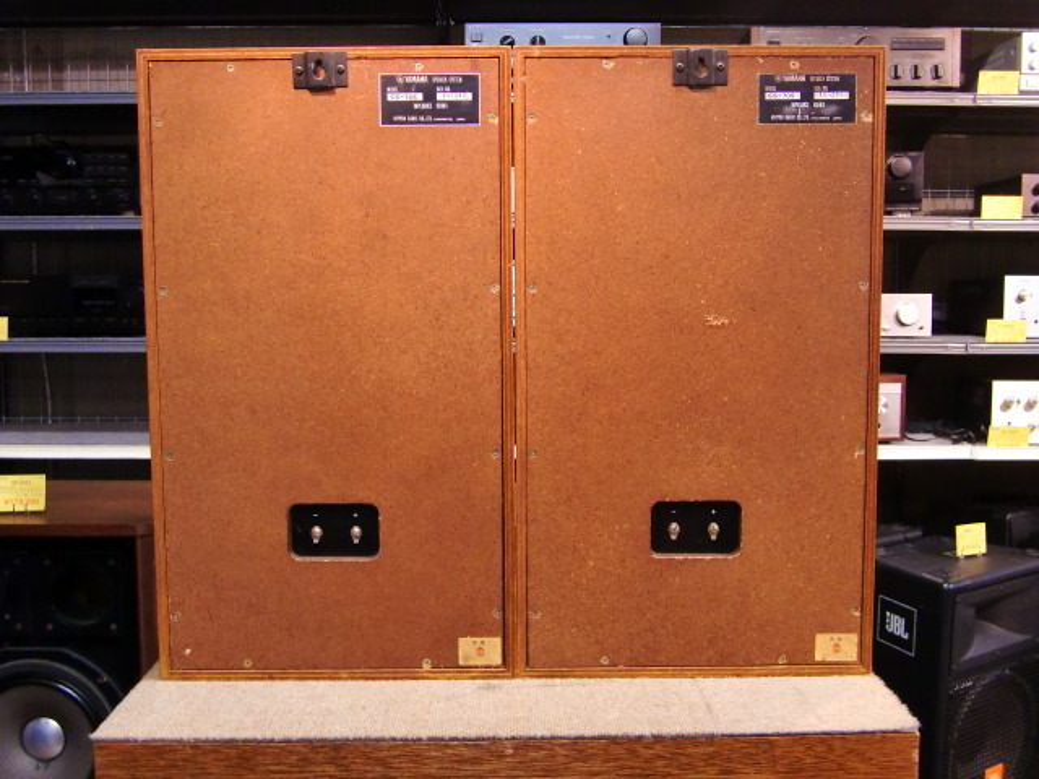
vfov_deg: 36.8
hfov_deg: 47.9
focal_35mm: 39
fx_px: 1171
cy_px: 390
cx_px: 520
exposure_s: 1/30
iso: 400
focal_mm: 6.9
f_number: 3
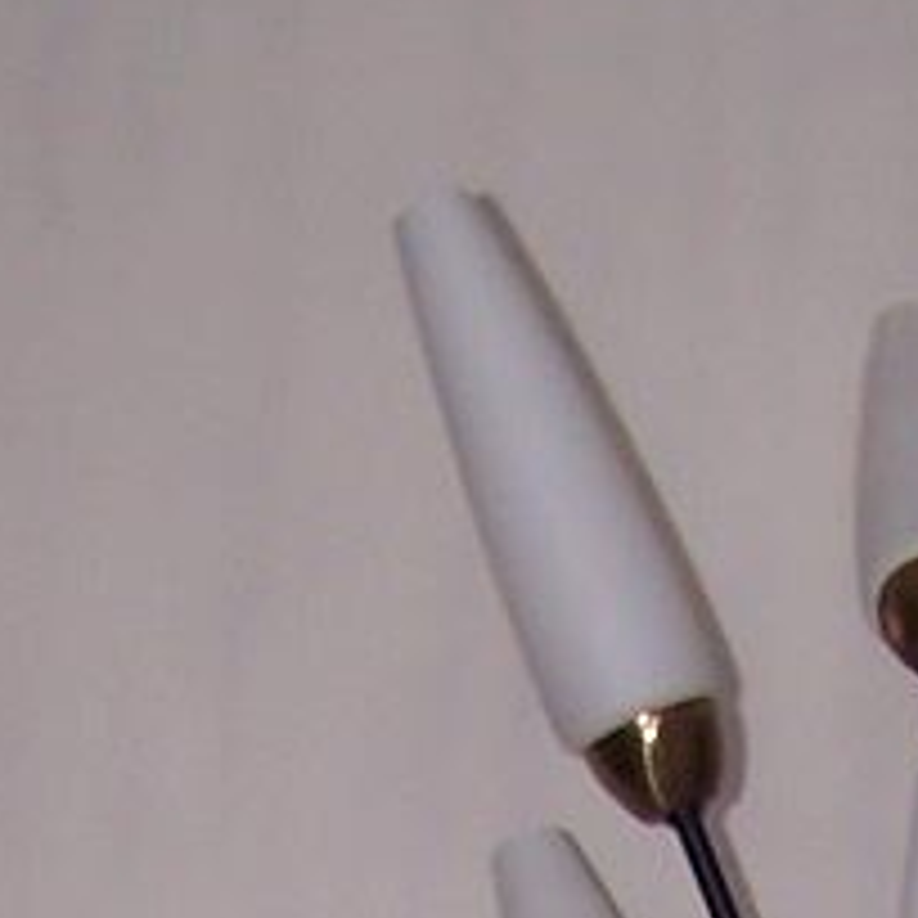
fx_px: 5941
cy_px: 2430
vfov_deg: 8.0
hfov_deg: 8.8
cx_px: 914
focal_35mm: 198
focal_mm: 6.3
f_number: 2.8
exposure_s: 1/60
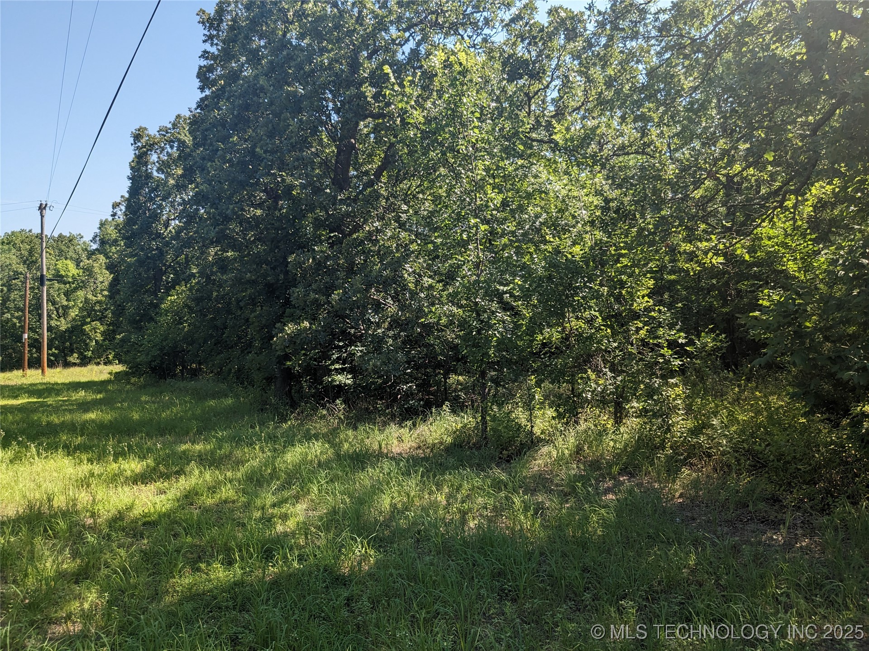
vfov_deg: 51.4
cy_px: 326
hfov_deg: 65.3
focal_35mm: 27
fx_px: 678
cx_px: 434
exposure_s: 1/1376
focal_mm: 4.38
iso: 52
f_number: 1.73
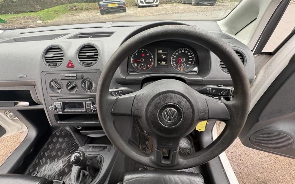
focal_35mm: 15
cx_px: 147
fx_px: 121
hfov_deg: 101.5
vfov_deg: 74.8
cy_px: 93
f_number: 2.2
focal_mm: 2.22
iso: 250
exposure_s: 1/60
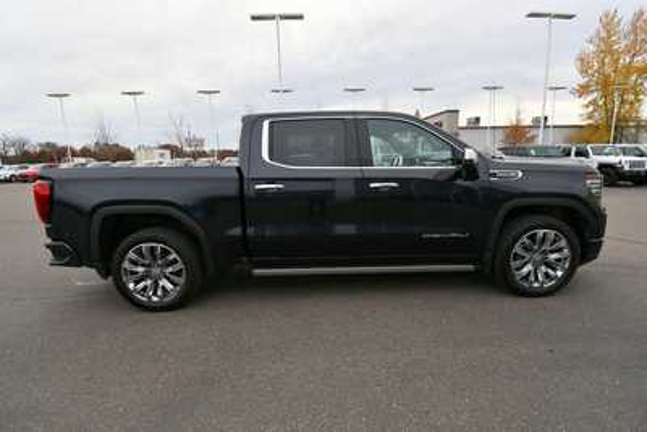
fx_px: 288
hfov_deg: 96.7
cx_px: 324
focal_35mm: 16
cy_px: 216
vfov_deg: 73.8
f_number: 8
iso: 110
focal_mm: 11
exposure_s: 1/250
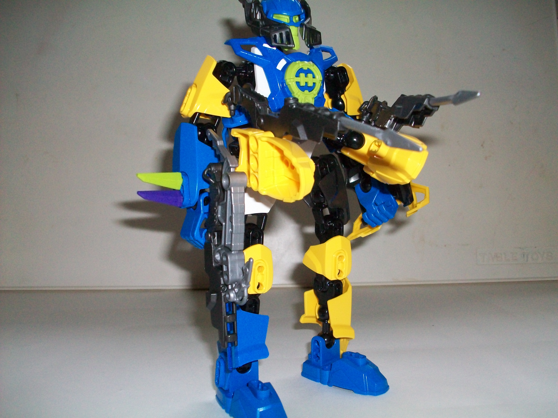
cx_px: 279
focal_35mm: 34
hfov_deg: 54.0
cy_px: 209
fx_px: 548
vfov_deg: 41.8
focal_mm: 5.7
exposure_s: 1/125
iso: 200
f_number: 2.8
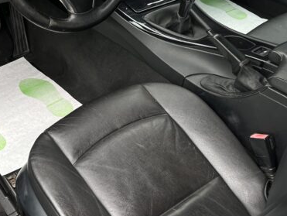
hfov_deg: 34.1
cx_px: 102
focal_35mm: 56
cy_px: 51
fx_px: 465
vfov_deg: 25.8
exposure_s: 1/217
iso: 40
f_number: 1.5
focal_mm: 5.7
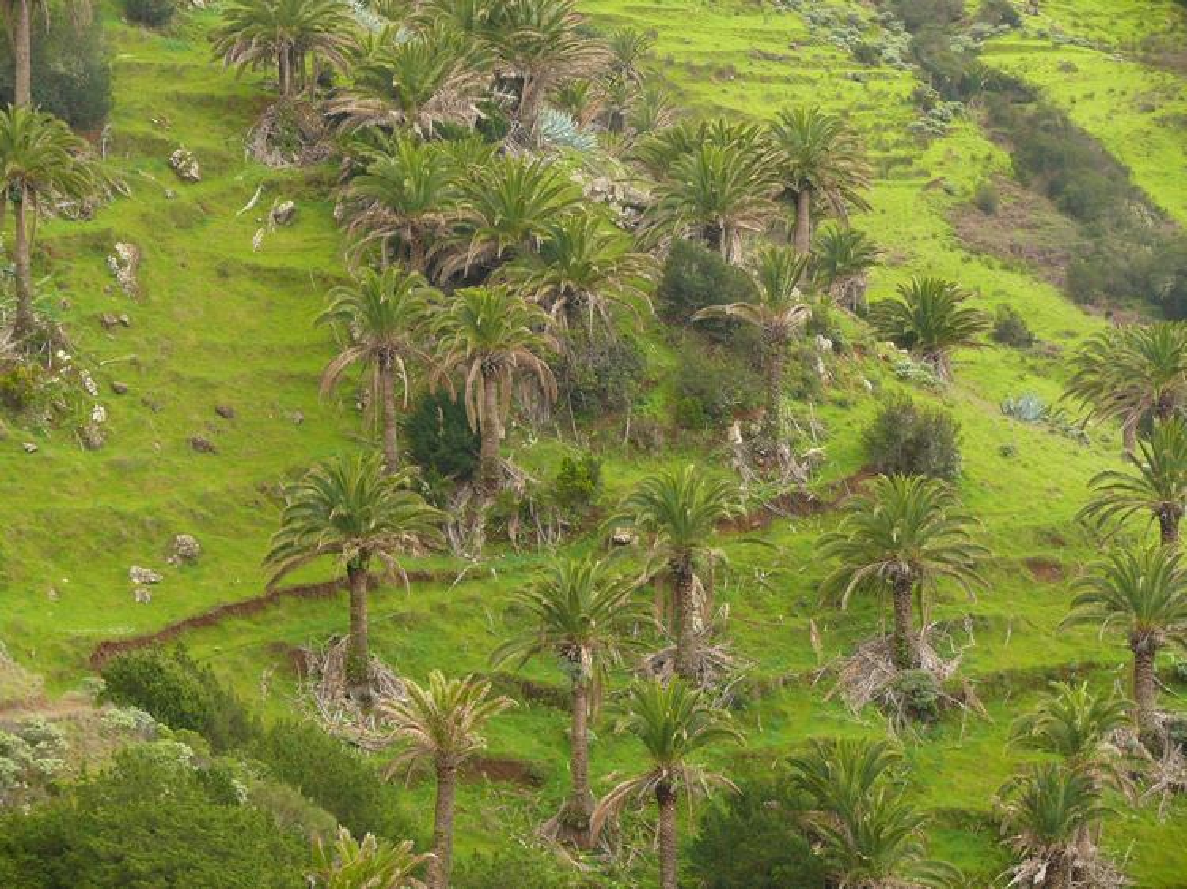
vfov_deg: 12.2
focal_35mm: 121
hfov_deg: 16.3
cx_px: 594
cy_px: 444
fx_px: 4148
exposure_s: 1/60
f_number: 3.6
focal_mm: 25.6
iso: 100
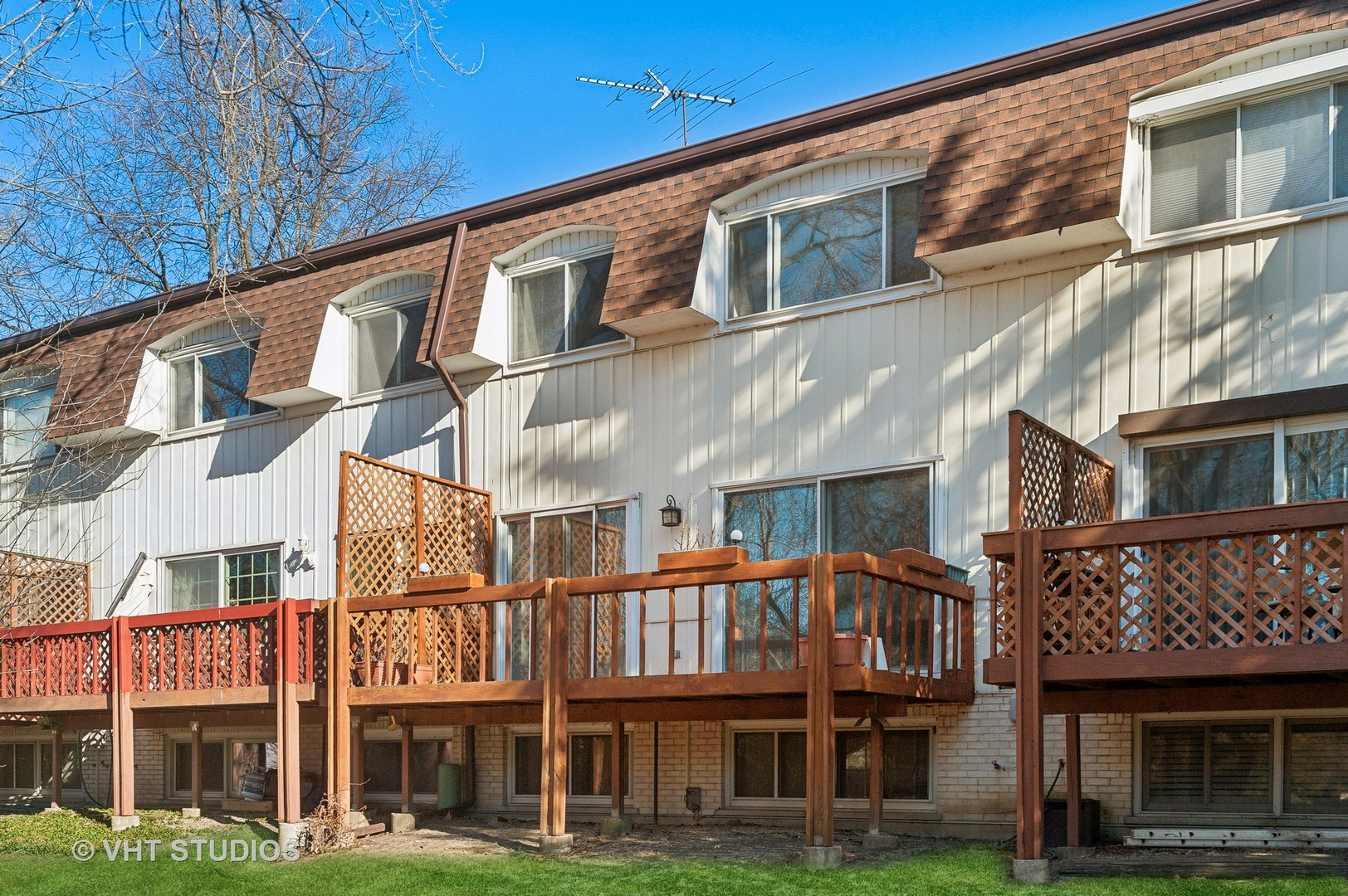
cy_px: 448
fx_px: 1309
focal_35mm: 35
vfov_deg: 37.8
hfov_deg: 54.5
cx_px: 674
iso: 200
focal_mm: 35
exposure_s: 1/250
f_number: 8
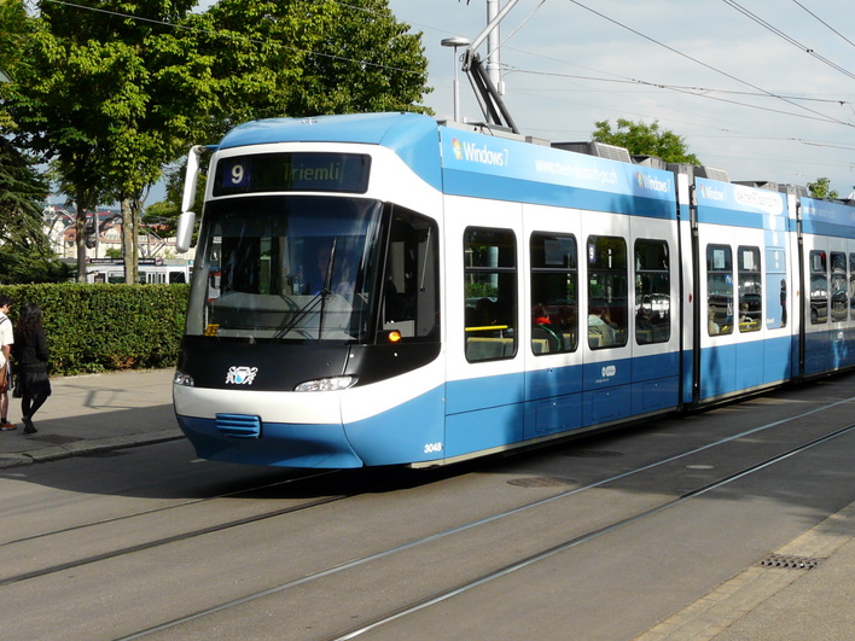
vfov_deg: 22.5
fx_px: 1605
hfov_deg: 29.8
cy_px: 218
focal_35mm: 65
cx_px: 455
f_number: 5.6
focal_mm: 7.5
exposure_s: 1/320
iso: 100
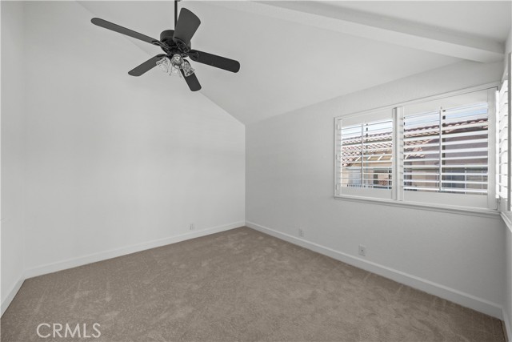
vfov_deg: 85.5
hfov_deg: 108.3
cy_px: 171
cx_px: 256
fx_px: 185
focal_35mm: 13
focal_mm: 13
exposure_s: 1/40
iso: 1000
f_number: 4
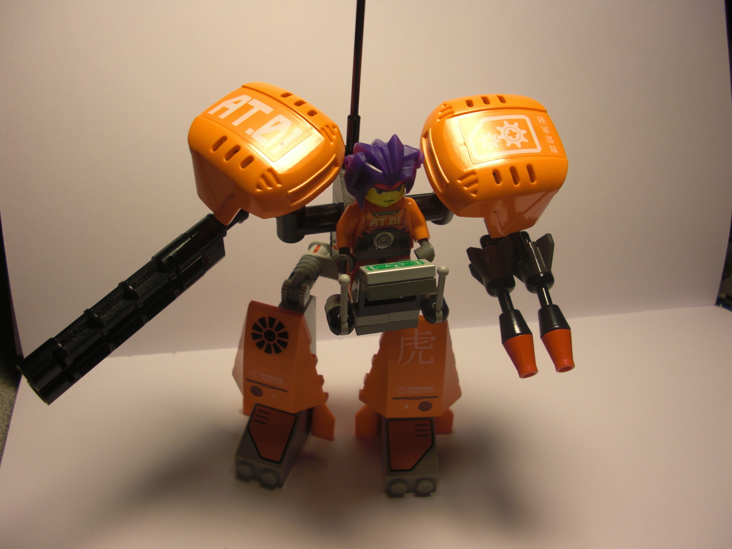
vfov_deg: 39.7
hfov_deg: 51.4
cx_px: 366
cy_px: 274
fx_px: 761
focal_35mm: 36
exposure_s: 1/80
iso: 50
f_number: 2.8
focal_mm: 6.3
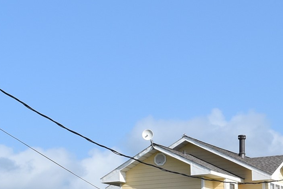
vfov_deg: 10.4
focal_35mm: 129
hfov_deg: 15.6
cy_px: 236
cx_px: 275
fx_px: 1015
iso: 200
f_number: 10
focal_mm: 28
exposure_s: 1/400
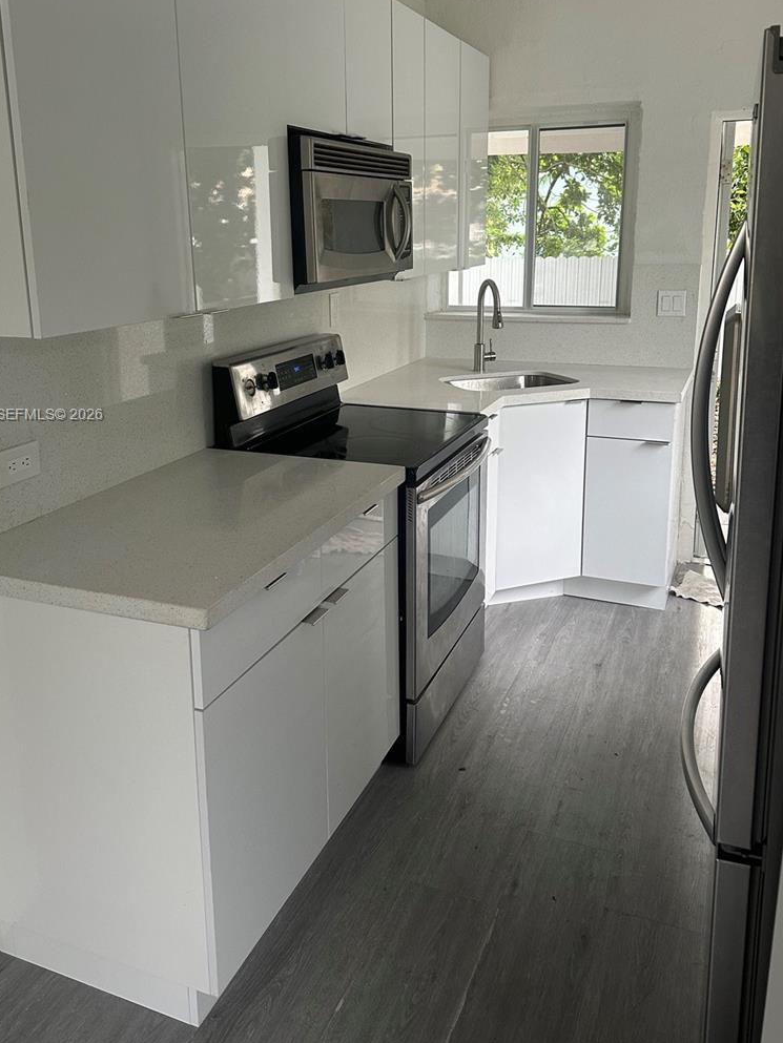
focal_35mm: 29
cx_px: 382
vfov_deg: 61.1
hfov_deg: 48.2
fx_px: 874
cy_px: 416
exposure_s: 1/77
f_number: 1.78
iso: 250
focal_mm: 6.86
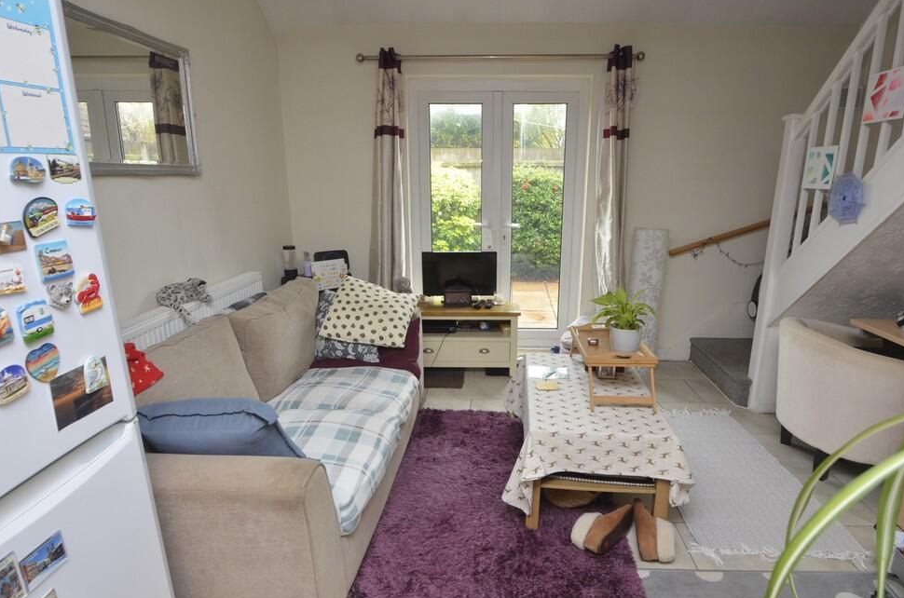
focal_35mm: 19
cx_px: 460
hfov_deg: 87.0
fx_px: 476
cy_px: 292
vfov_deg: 64.3
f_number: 7.1
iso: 800
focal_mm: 12
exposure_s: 1/50
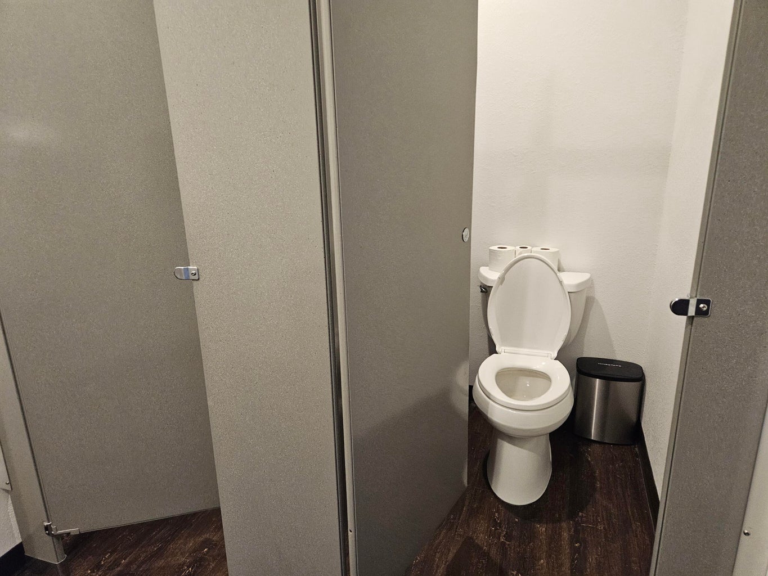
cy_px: 288
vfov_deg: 58.9
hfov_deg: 73.9
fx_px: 510
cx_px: 384
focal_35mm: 23
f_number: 1.8
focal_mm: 5.4
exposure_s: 1/120
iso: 640
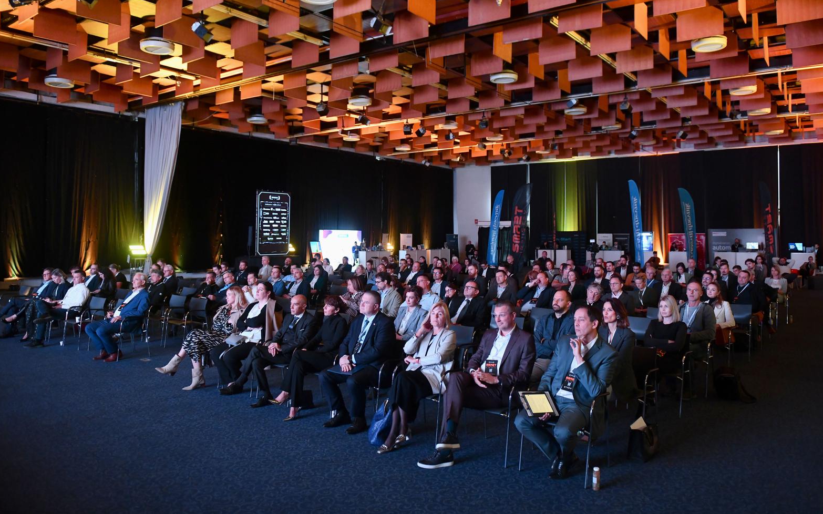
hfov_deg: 72.6
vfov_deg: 49.2
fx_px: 561
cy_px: 245
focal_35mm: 25
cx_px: 407
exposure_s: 1/200
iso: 3200
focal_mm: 24
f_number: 2.8
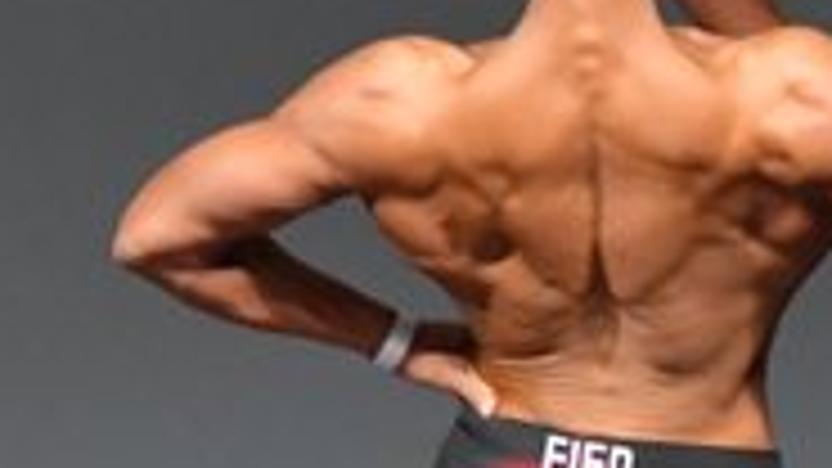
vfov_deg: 0.7
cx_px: 753
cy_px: 626
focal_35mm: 1642
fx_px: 36219
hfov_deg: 1.3
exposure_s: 1/400
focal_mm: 250
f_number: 5.6
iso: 5000
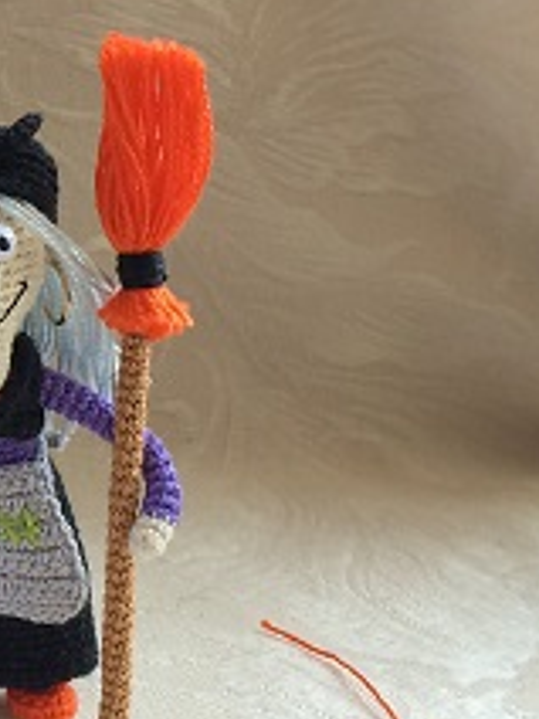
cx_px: -278
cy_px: 136
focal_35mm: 91
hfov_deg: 15.0
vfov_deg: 21.3
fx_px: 1889
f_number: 2.2
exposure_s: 1/33
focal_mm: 4.15
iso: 40
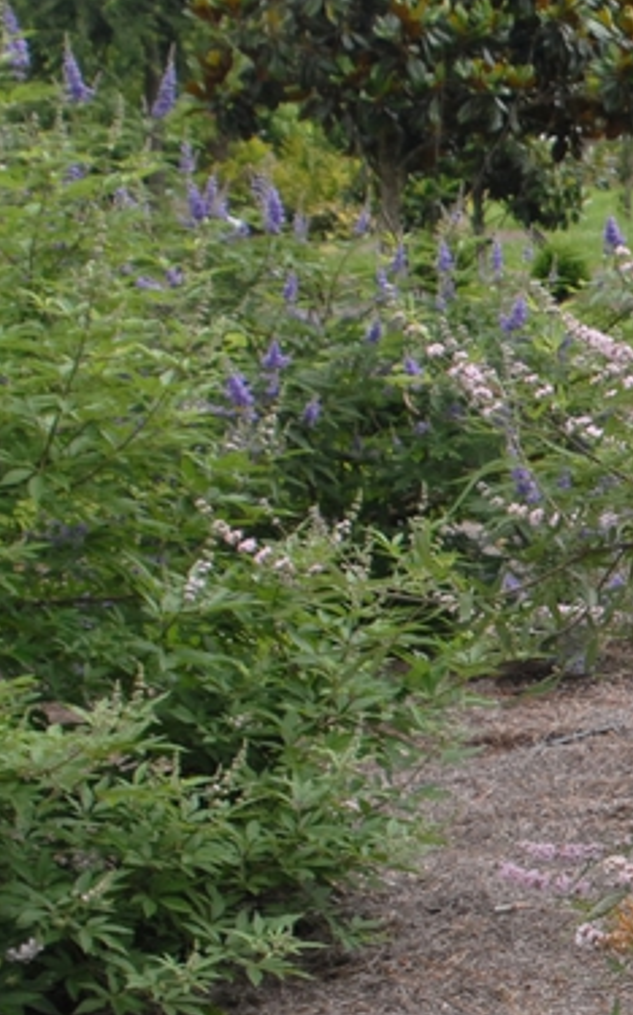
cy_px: 721
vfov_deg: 17.8
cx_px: 1198
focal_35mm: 117
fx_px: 3233
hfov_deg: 10.4
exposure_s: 1/160
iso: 400
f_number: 6.3
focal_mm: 28
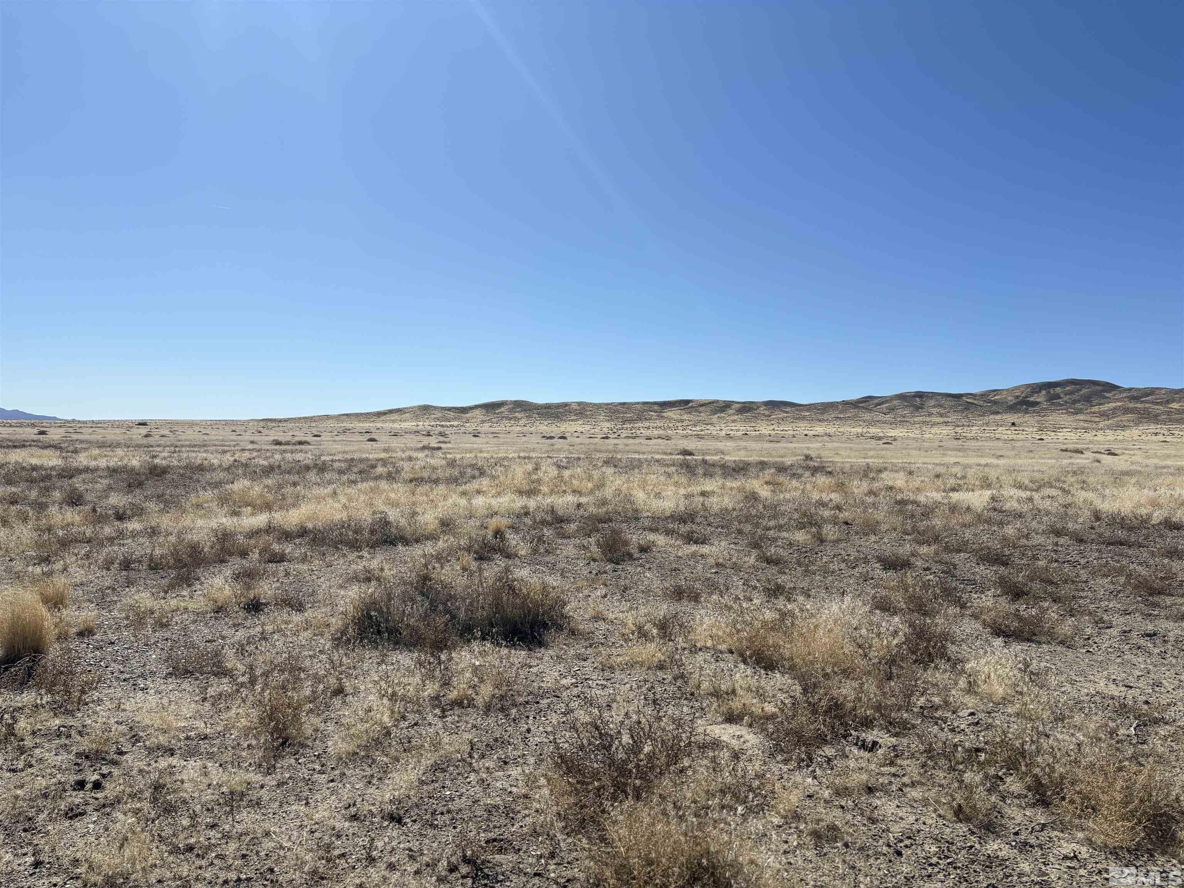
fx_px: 889
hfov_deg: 67.3
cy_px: 444
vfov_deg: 53.1
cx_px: 592
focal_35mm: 26
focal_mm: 5.96
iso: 50
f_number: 1.6
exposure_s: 1/7194
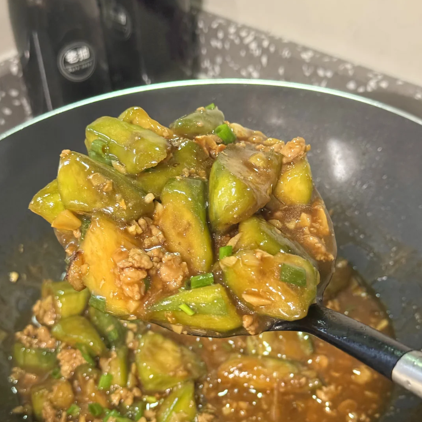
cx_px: 210
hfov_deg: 30.0
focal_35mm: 57
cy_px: 281
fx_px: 786
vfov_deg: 29.8
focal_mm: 6.76
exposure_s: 1/40
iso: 500
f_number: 1.78
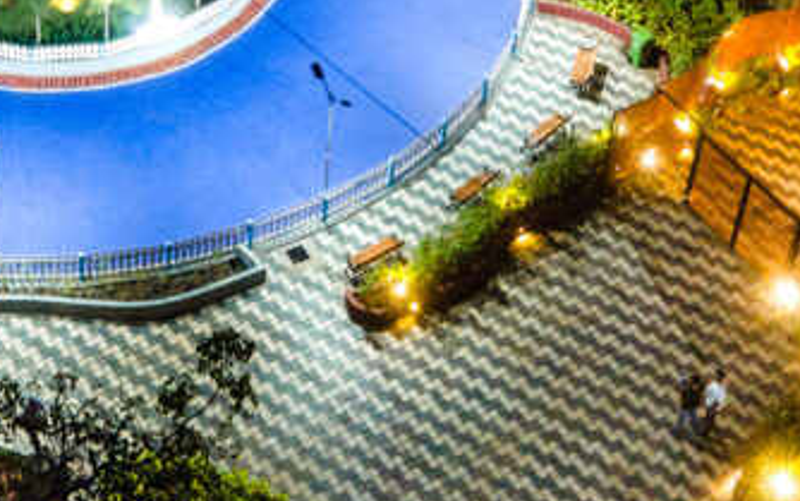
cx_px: 175
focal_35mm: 78
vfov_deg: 15.9
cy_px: -158
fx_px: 1701
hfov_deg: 26.0
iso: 530
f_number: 2.8
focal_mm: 4.5
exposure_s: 1/5
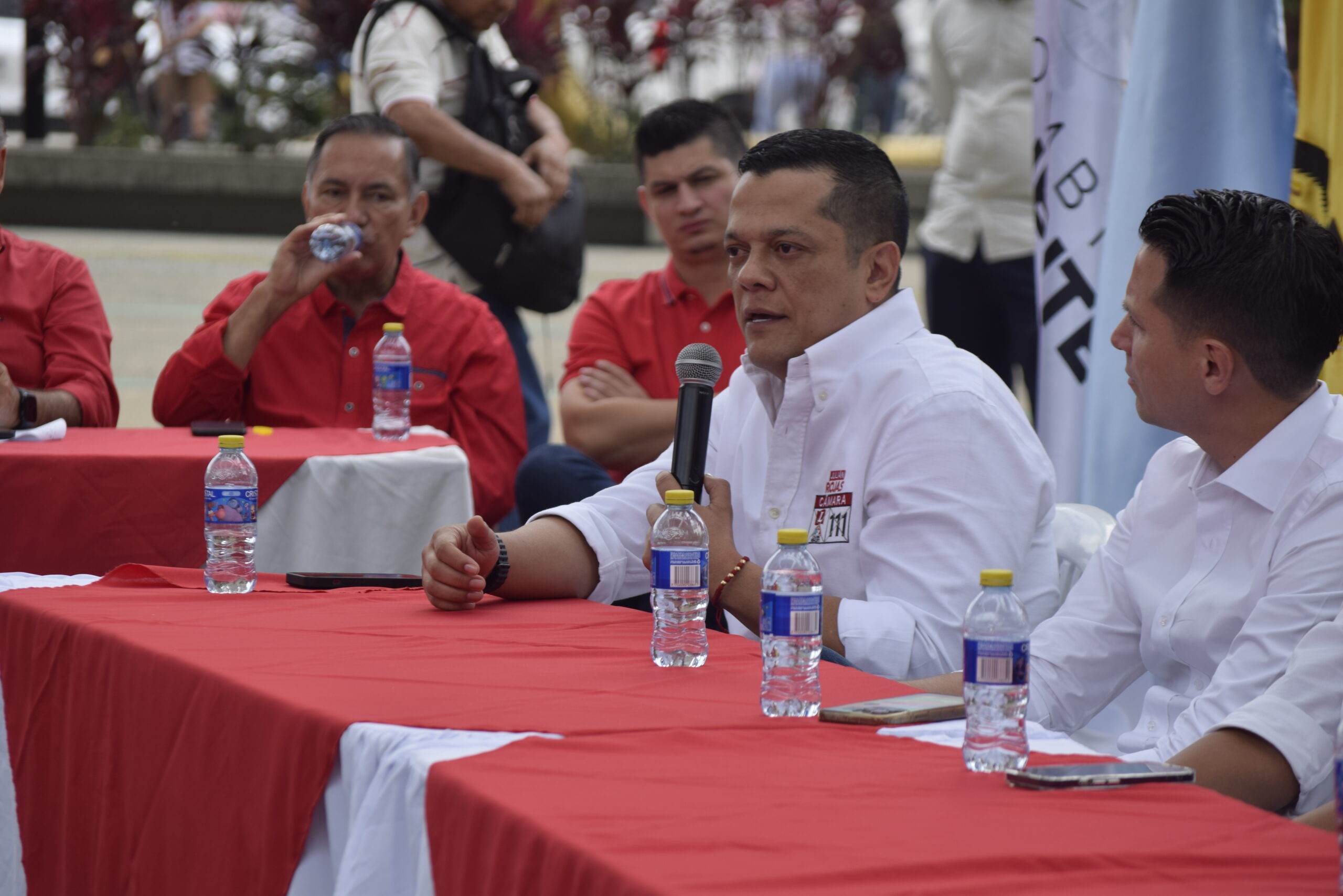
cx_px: 672
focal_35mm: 150
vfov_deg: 9.1
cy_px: 448
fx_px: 5596
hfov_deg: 13.7
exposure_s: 1/250
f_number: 6.3
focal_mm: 100
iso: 100
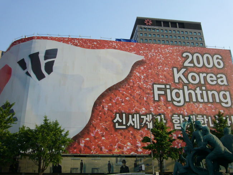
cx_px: 116
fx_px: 229
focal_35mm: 34
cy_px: 88
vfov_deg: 41.8
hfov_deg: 54.0
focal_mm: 4.6
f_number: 5.6
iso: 80
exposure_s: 1/200
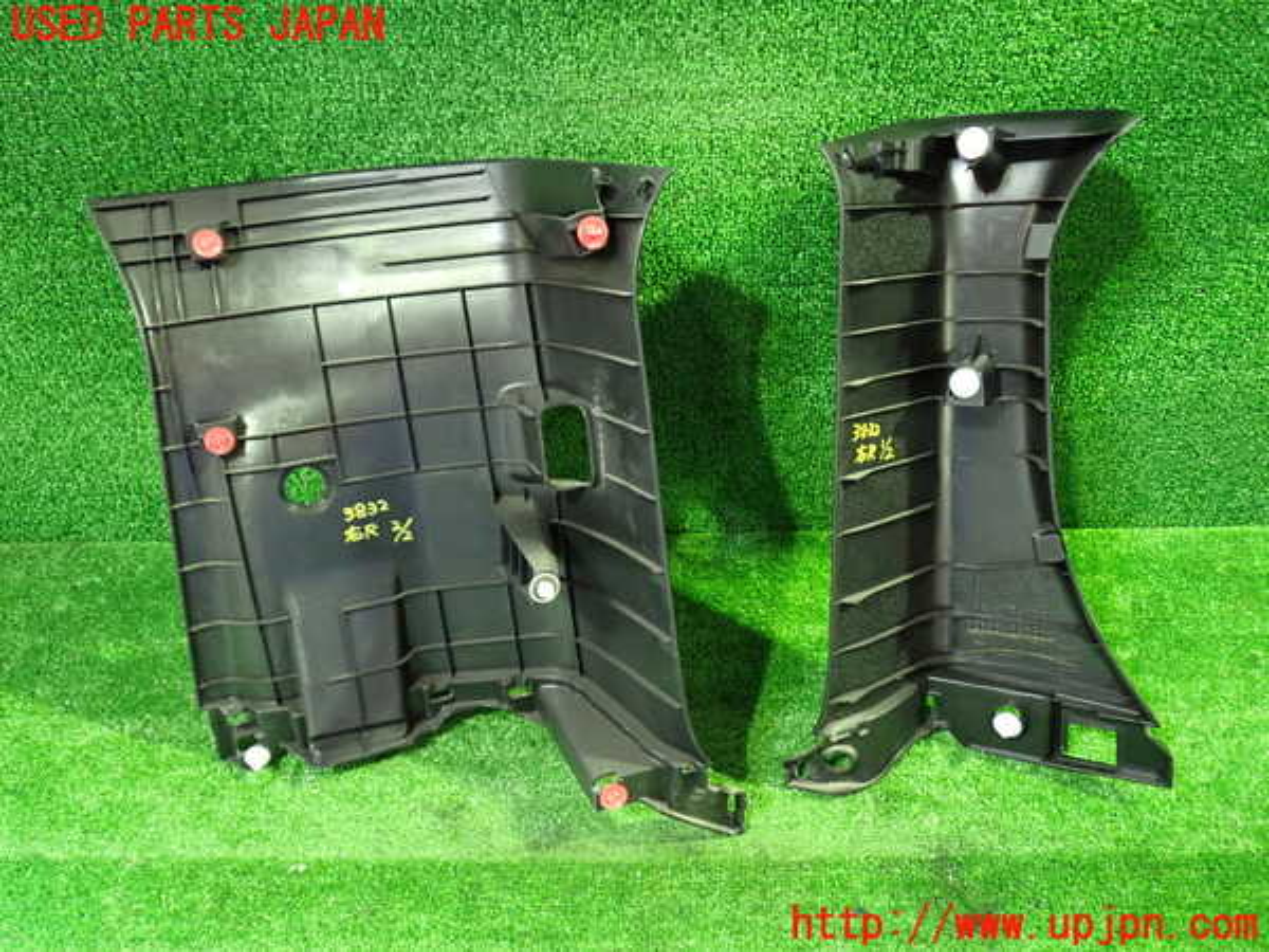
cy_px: 476
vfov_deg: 46.8
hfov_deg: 60.0
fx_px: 1100
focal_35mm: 30
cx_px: 634
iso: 800
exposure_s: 1/20
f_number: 2.3
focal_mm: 5.4
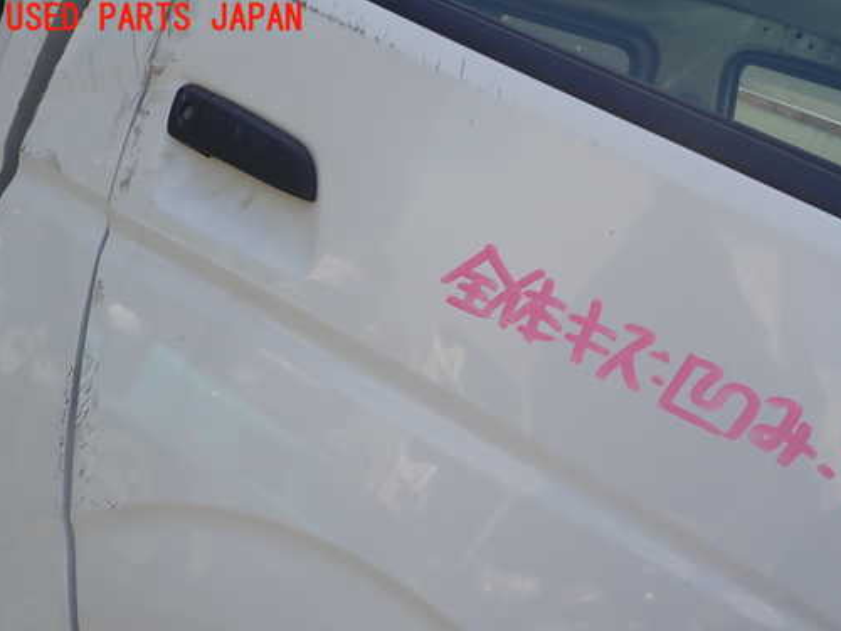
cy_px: 377
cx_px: 501
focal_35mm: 36
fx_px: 875
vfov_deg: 39.5
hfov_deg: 51.0
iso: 100
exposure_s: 1/500
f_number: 3.2
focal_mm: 5.4
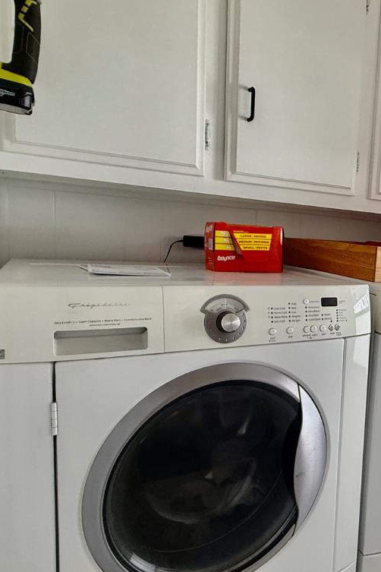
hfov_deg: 39.8
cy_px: 296
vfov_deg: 63.6
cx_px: 376
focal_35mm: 29
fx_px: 460
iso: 250
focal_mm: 2.22
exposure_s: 1/120
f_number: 2.2
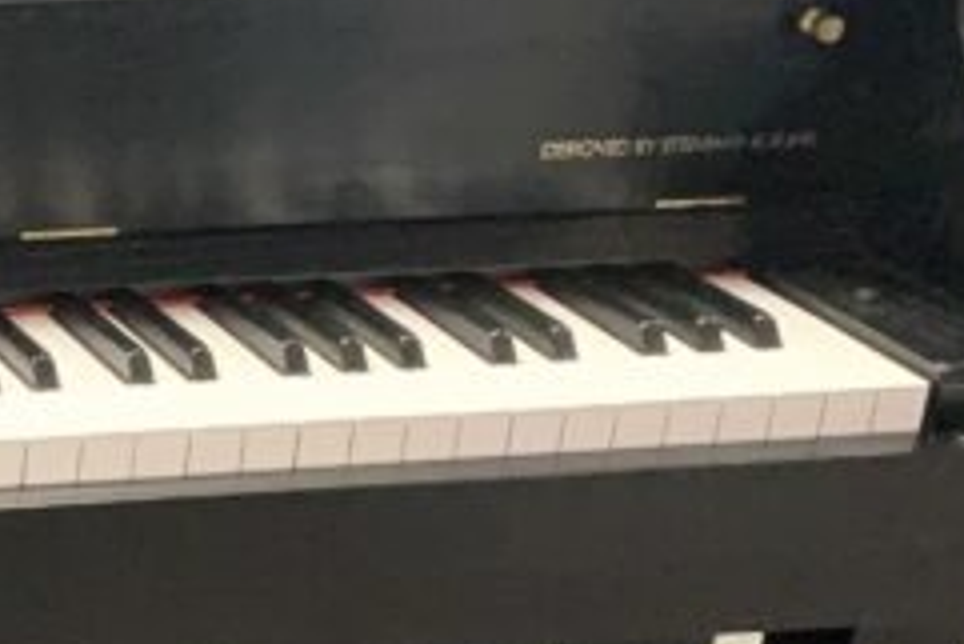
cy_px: 704
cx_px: -720
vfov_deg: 11.8
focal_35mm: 115
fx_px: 3081
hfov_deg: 15.5
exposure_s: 1/30
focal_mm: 4.25
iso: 500
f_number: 1.8
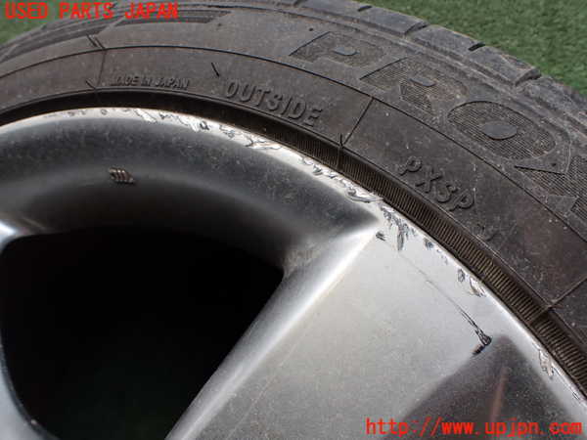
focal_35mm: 30
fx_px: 509
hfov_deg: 60.0
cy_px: 220
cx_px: 294
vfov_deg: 46.8
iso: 100
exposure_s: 1/125
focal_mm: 5.4
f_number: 3.2
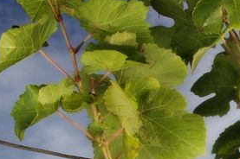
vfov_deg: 11.5
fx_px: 739
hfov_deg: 14.5
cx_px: 509
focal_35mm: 111
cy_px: 277
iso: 200
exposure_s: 1/250
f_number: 5.6
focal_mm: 24
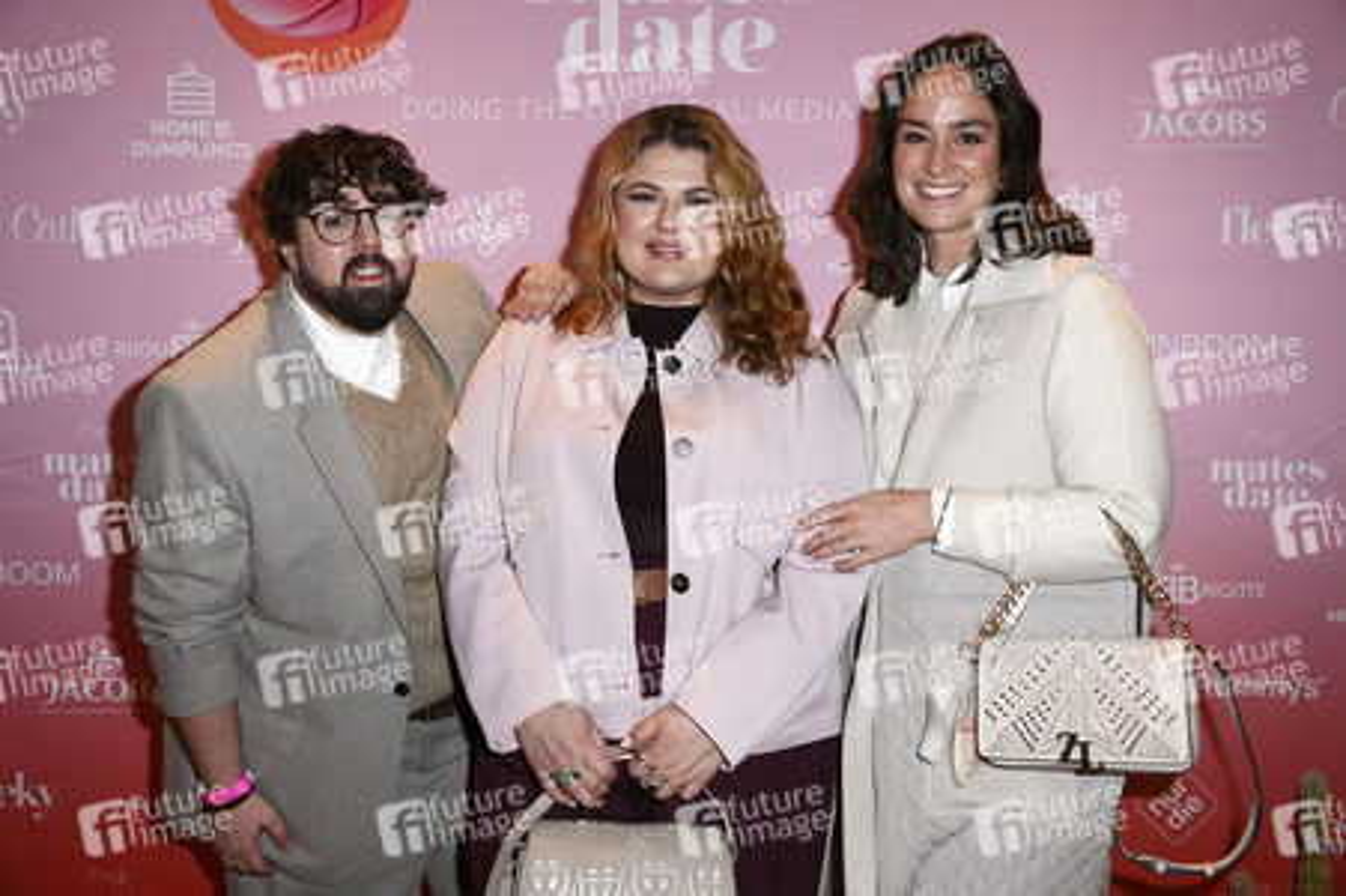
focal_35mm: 38
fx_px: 1420
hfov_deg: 50.7
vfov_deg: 35.0
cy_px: 448
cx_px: 673
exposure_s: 1/200
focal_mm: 38
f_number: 5.6
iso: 1000
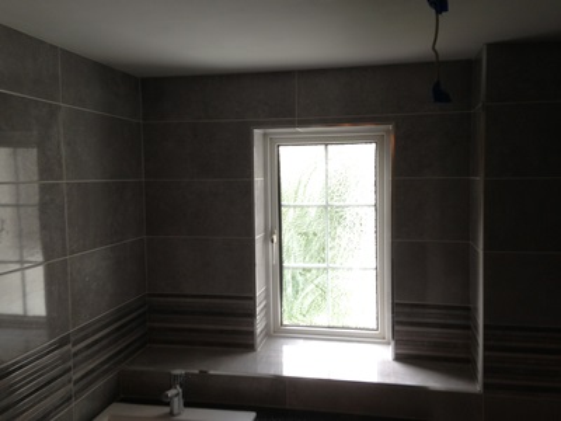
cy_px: 210
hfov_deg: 55.4
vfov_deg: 42.9
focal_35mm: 33
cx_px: 280
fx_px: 535
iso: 50
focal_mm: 4.13
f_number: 2.4
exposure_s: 1/40
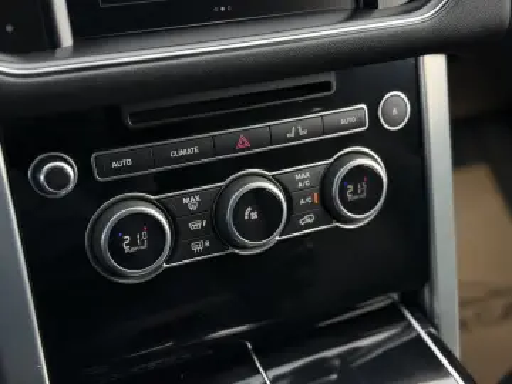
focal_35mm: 48
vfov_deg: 30.3
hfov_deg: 39.7
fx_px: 710
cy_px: 192
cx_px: 256
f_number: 1.78
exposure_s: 1/275
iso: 100
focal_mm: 6.76
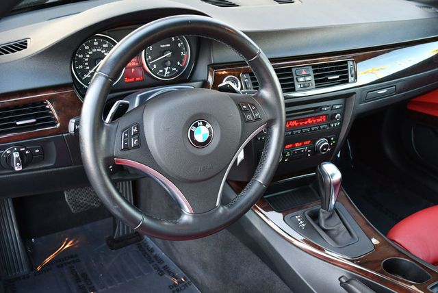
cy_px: 146
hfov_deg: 44.5
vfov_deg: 30.6
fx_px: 536
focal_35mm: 44
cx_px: 219
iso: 1100
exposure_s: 1/125
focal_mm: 22
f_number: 3.8
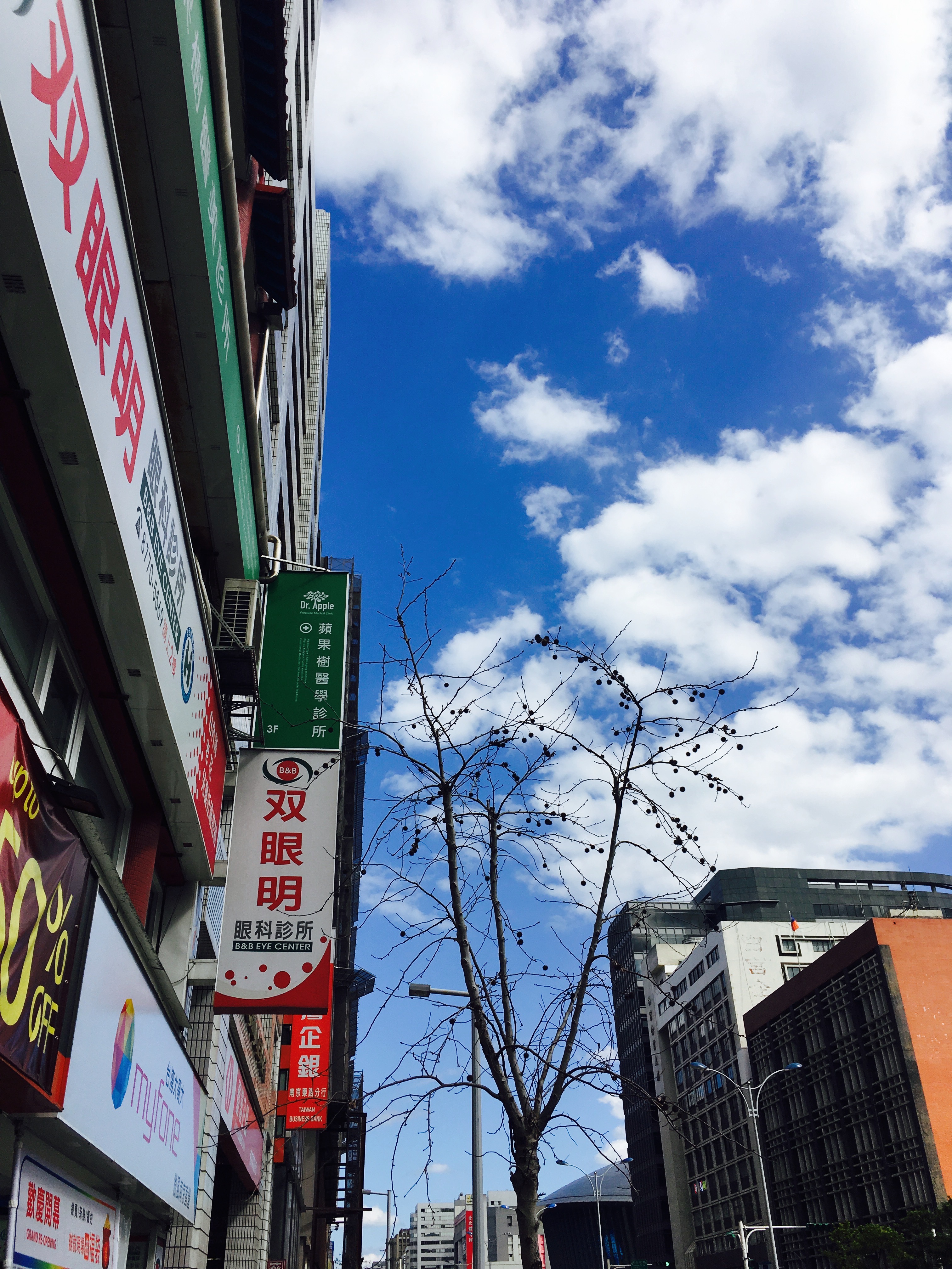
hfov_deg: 48.2
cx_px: 476
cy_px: 634
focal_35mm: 29
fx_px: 1063
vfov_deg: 61.7
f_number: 2.2
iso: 25
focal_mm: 4.15
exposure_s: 1/2481
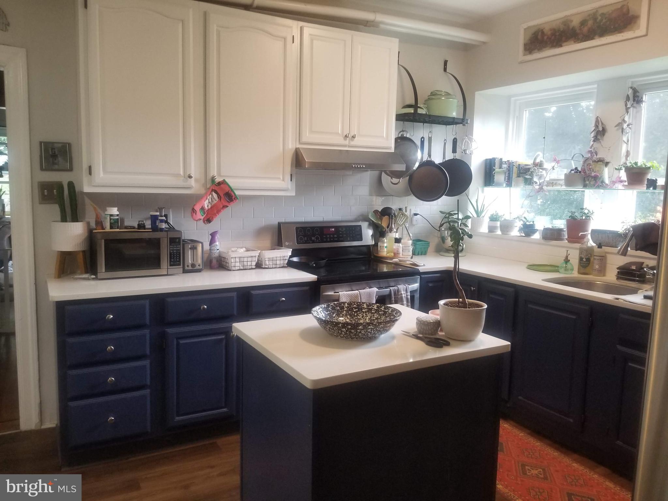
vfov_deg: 53.1
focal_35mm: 26
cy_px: 250
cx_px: 334
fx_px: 502
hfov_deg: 67.3
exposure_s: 1/40
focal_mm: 4.25
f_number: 1.7
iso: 160
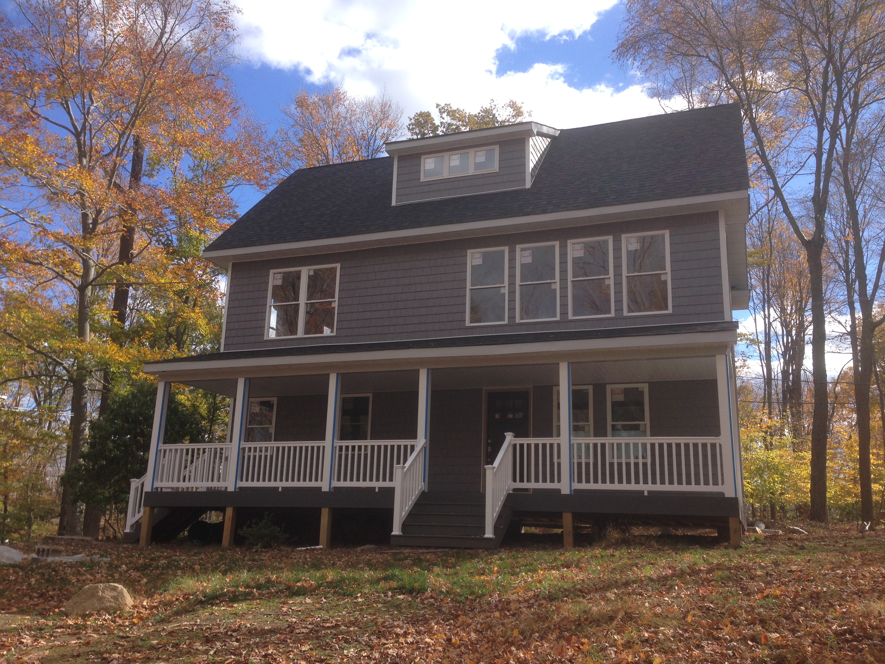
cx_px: 442
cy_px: 332
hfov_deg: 55.4
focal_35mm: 33
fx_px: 844
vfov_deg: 42.9
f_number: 2.4
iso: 50
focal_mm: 4.12
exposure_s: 1/968
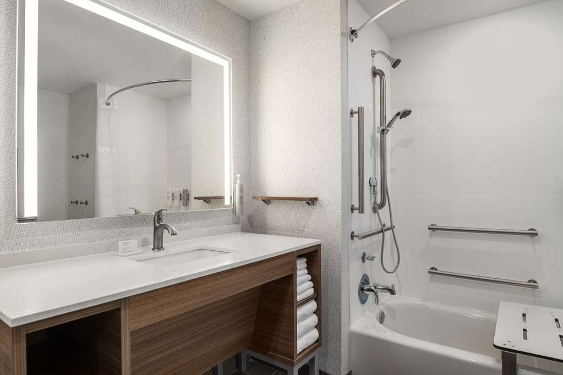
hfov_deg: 84.0
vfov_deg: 61.9
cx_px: 282
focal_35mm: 20
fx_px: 313
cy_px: 188
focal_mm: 20
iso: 400
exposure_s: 1/5
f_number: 8
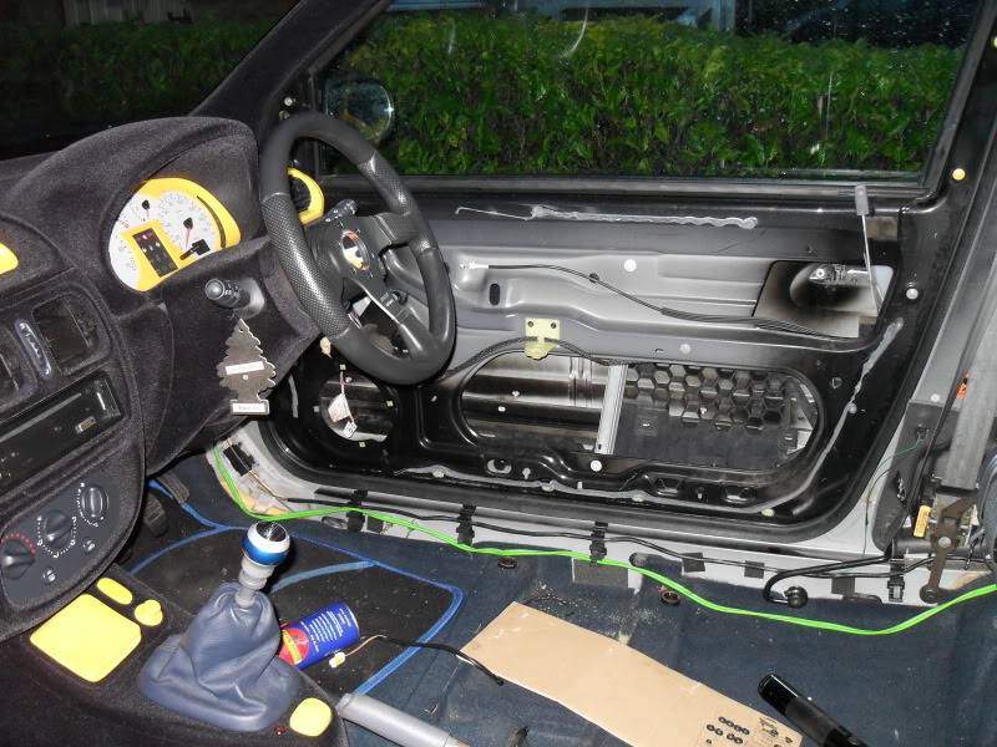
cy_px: 374
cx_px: 498
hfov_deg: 52.6
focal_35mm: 35
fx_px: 1008
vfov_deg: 40.7
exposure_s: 1/45
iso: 240
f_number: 2.8
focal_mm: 6.2
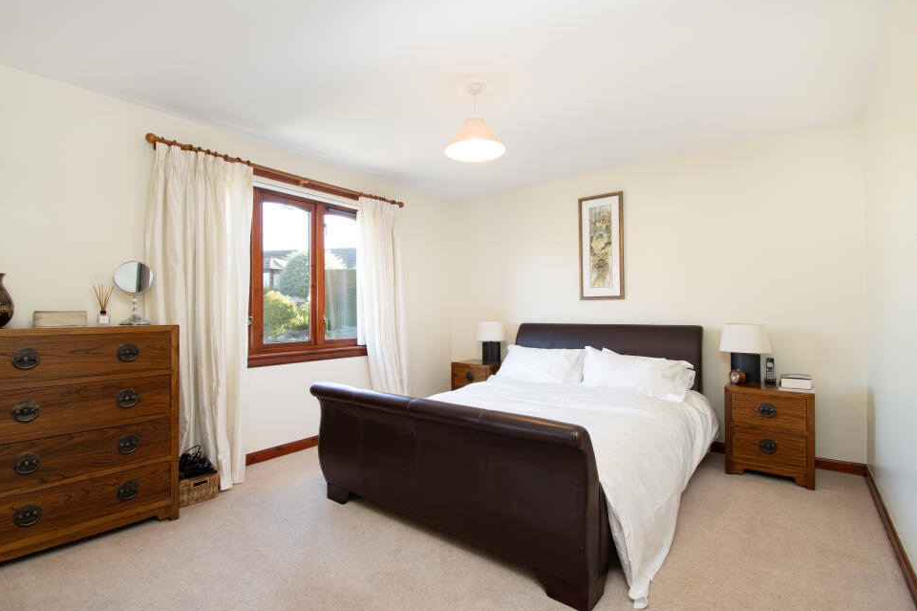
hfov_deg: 96.7
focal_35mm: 16
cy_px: 307
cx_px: 440
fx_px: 407
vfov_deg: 73.7
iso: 320
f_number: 9
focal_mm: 10
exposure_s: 1/8
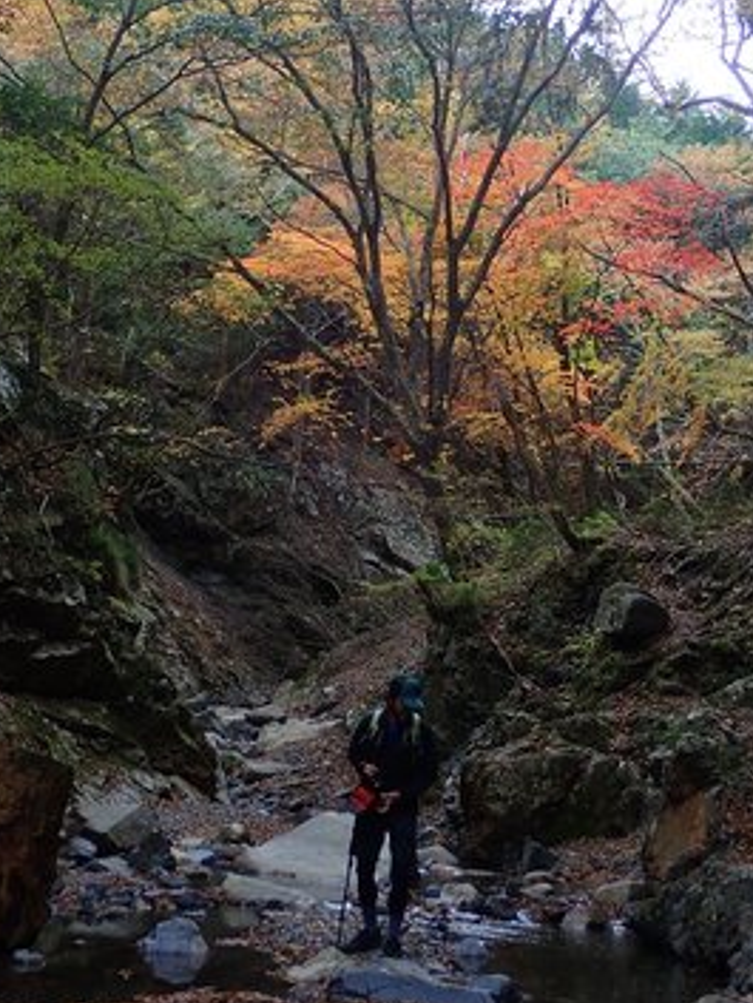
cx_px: 335
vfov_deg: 32.1
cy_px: 446
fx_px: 1739
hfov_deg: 24.4
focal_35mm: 60
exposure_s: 1/60
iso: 200
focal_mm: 9.61
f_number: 3.4
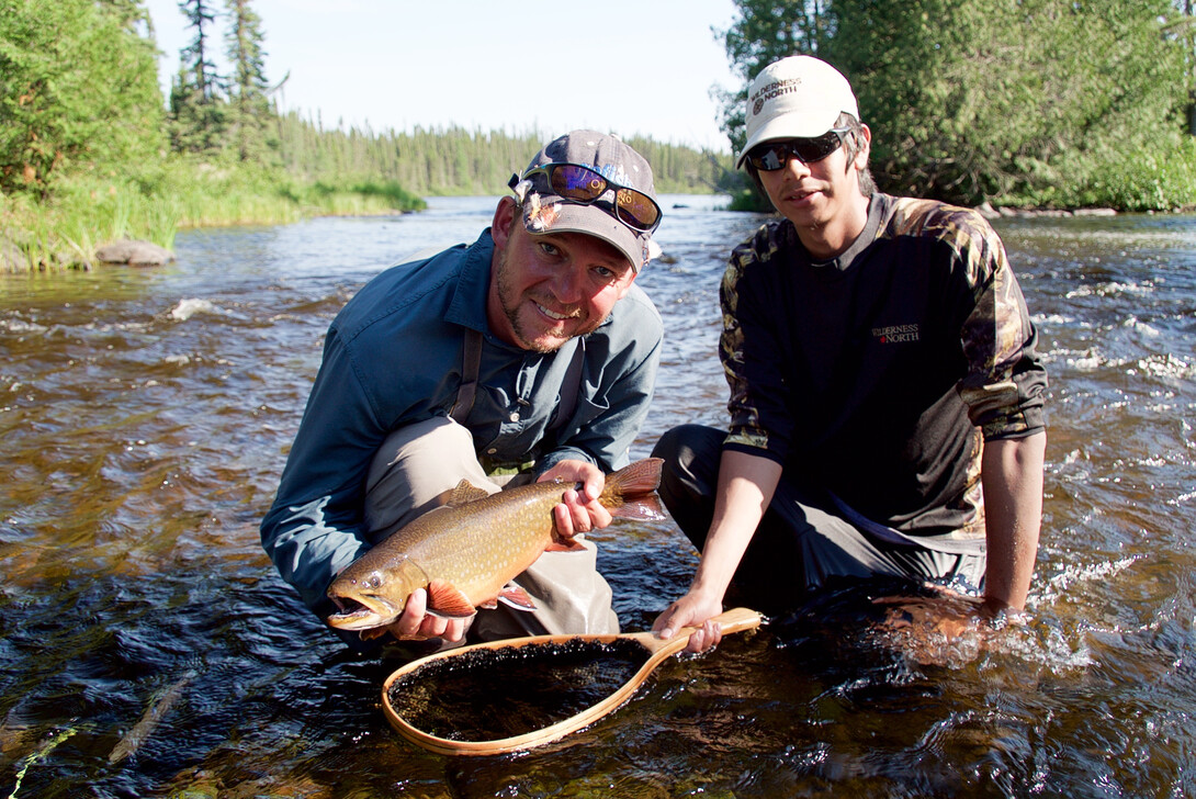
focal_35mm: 31
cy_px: 400
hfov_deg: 60.3
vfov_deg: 42.4
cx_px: 598
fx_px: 1030
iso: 100
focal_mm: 21
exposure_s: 1/100
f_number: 5
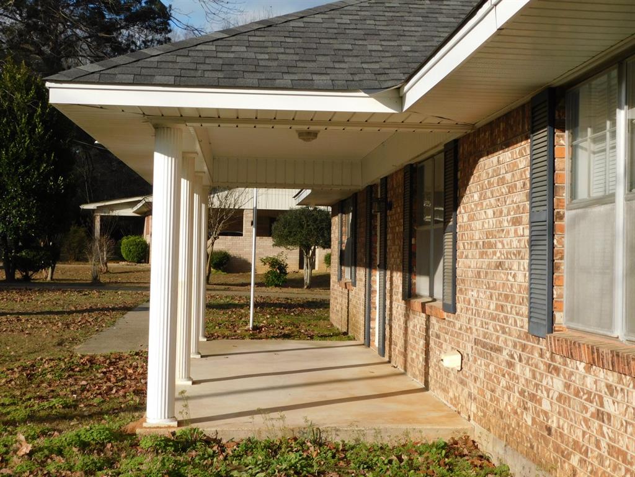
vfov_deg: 24.8
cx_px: 318
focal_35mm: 59
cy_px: 238
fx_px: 1082
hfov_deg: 32.7
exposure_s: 1/1000
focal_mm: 10.4
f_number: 4
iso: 125
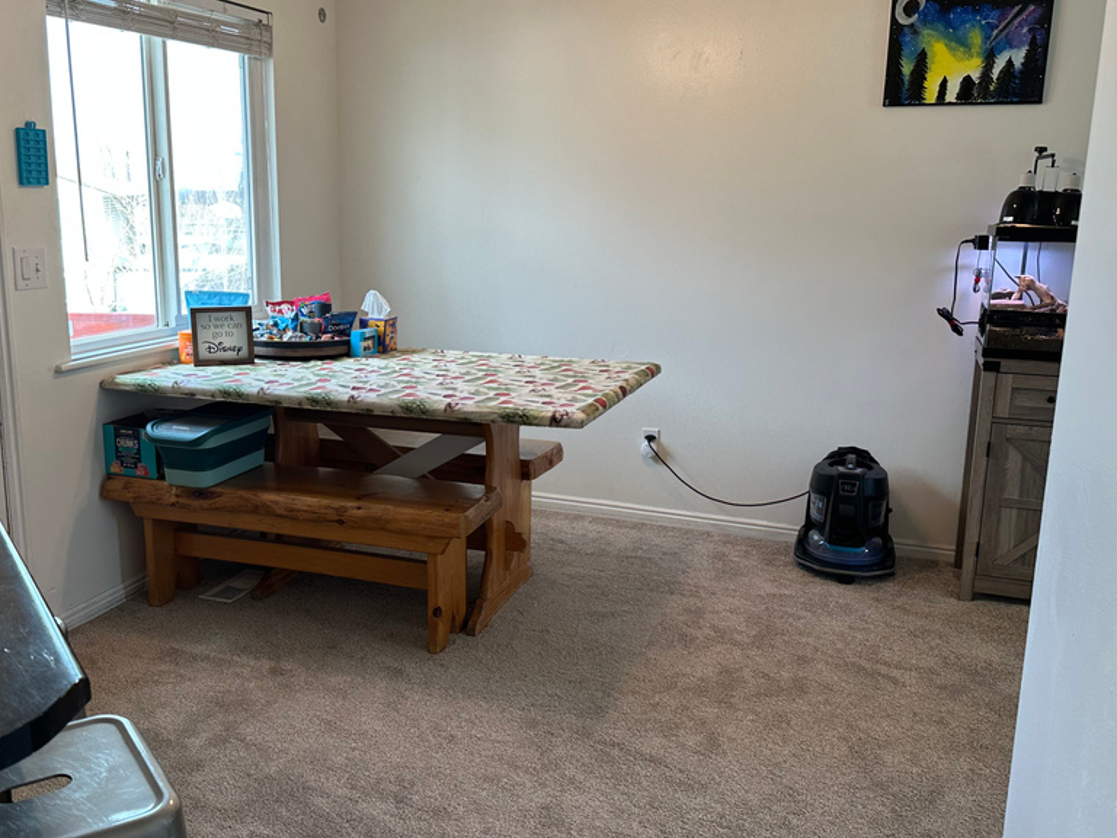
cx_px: 467
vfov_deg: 44.2
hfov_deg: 56.5
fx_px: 1033
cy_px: 406
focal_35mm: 32
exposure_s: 1/120
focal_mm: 6.86
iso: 80
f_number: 1.78
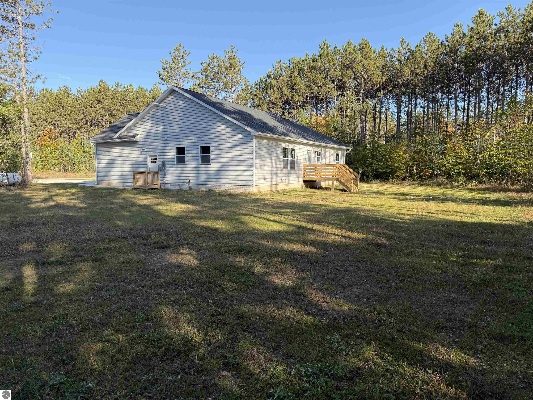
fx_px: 370
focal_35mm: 24
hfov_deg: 71.6
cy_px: 200
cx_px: 266
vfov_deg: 56.8
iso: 100
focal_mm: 6.76
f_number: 1.78
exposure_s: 1/1653
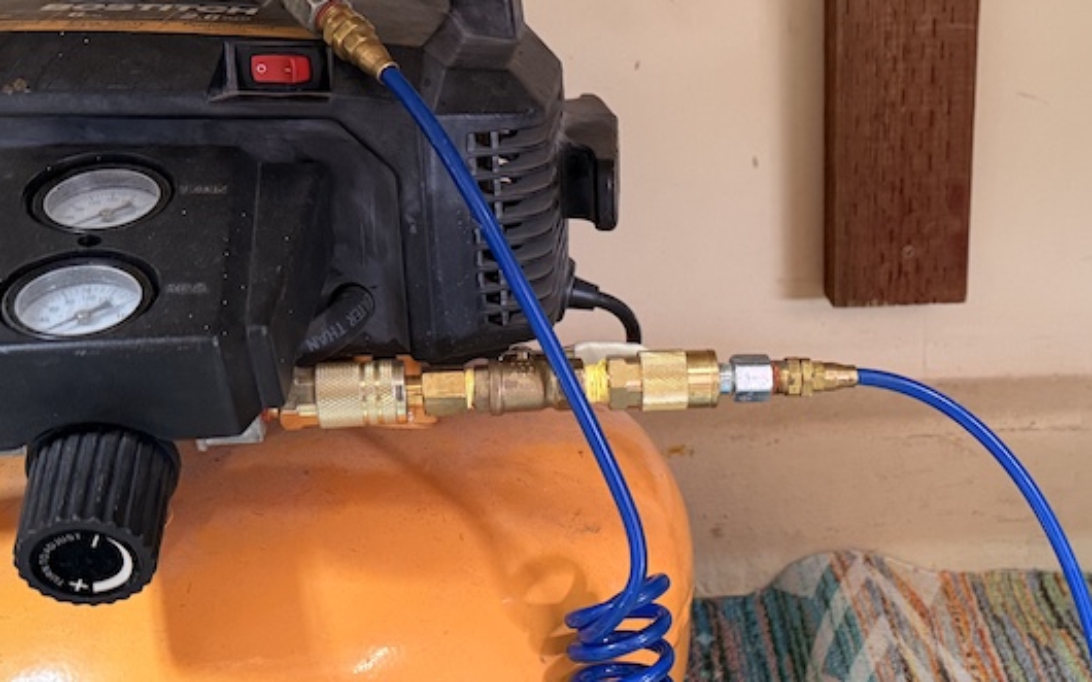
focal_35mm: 48
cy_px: 437
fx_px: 1428
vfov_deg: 26.7
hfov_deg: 40.3
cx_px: 857
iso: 250
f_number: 1.78
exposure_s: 1/60
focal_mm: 6.76
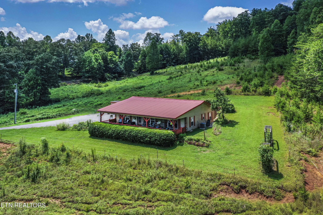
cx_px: 162
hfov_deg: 65.5
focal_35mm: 28
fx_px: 251
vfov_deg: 46.4
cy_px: 108
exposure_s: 1/1000
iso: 400
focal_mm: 10.26
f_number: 7.1
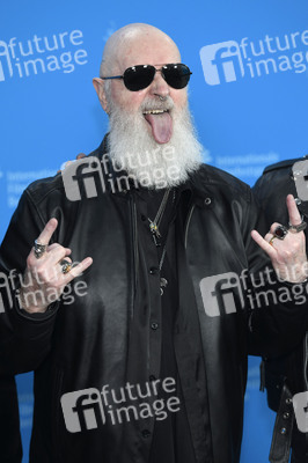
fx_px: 1800
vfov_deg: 14.7
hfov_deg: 9.8
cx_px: 154
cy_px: 232
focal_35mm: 140
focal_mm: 140
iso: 800
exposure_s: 1/320
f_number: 3.5
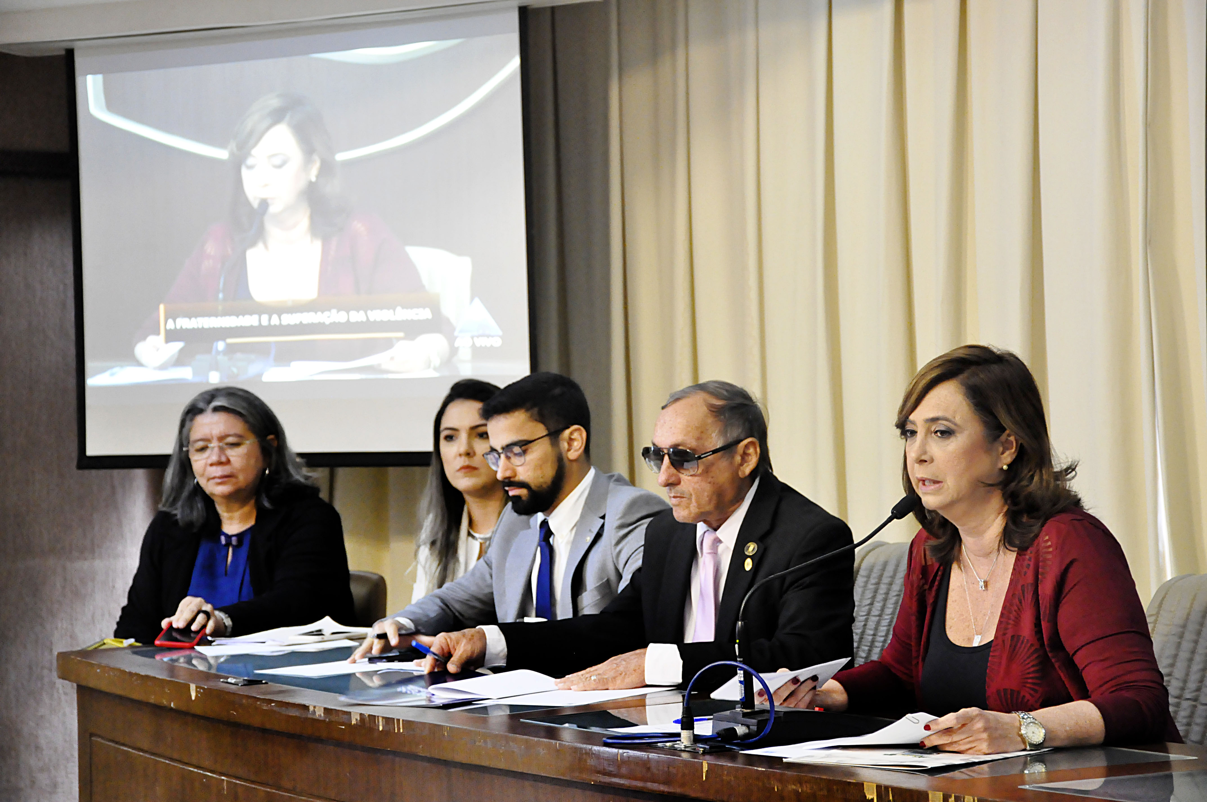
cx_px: 604
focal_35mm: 93
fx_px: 3114
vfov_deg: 14.7
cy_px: 401
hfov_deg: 21.9
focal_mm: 62
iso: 3200
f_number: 5
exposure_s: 1/30
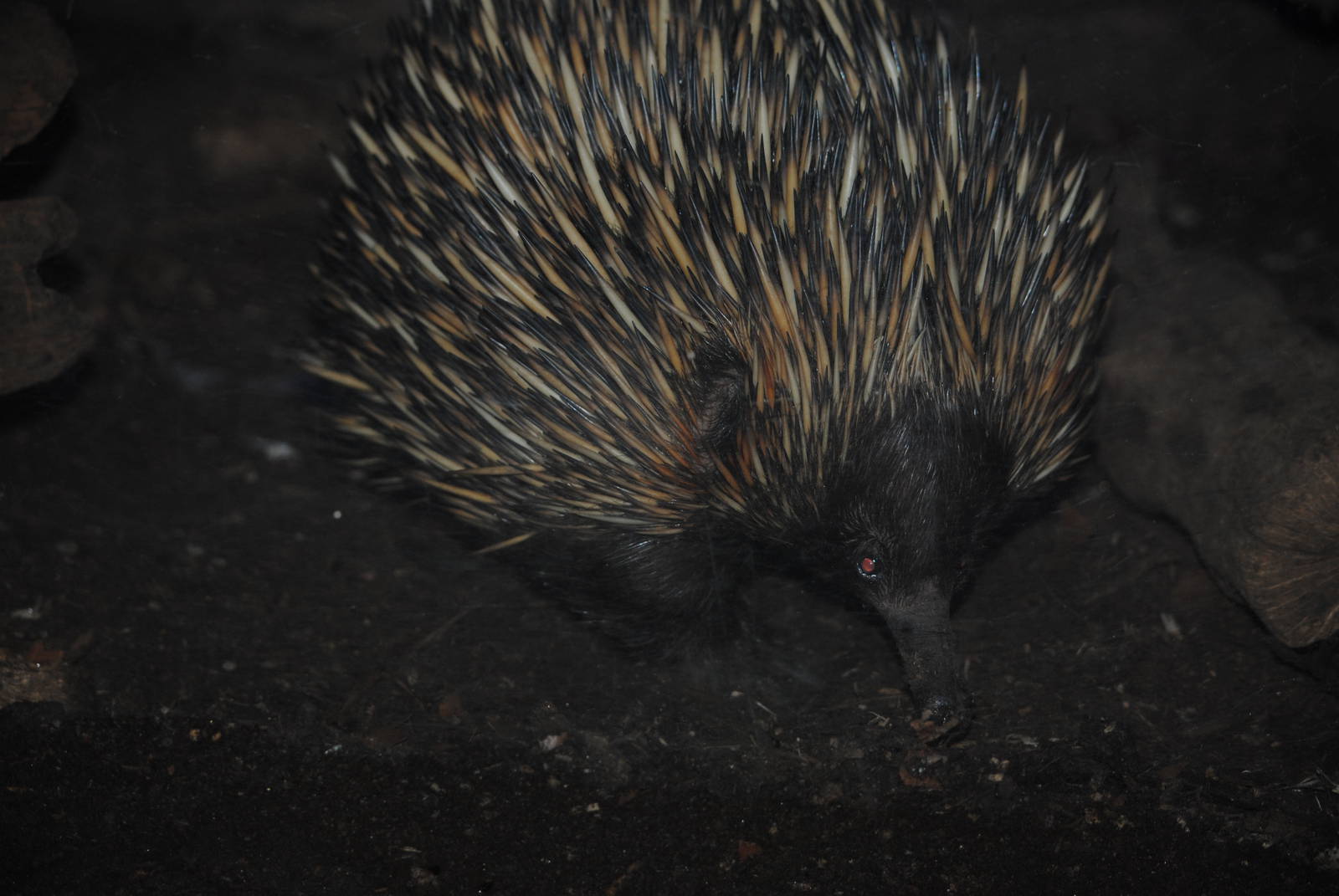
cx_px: 670
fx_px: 3910
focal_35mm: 105
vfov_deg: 13.1
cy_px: 448
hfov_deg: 19.4
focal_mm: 70
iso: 200
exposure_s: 1/60
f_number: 4.5
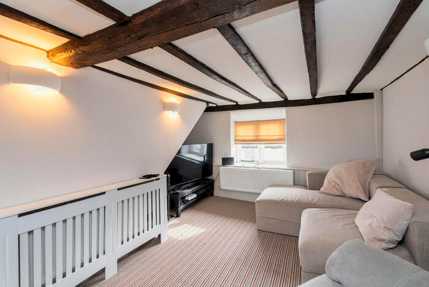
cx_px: 214
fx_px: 191
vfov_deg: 73.9
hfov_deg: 96.7
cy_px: 144
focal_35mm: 16
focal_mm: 16
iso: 1250
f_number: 7.1
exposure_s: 1/40
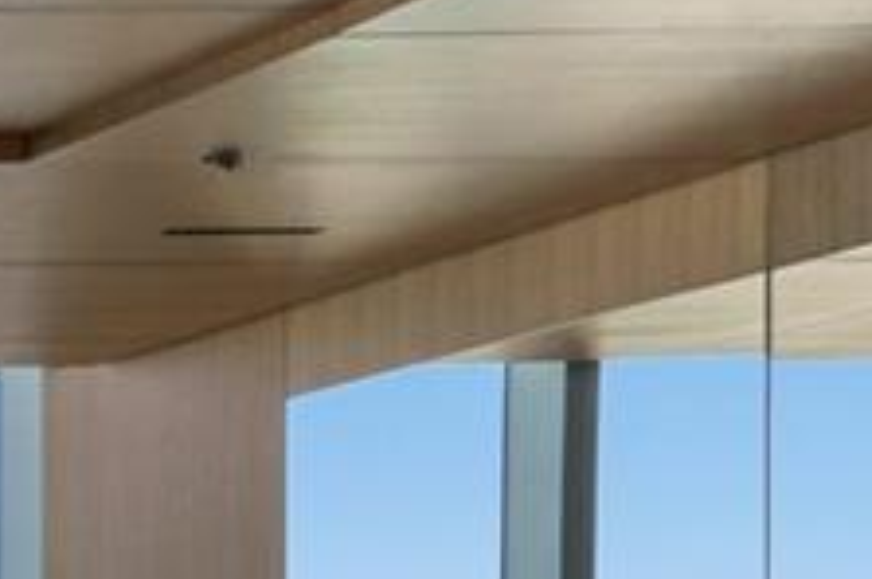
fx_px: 2782
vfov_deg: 11.2
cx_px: -1717
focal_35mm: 115
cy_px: 974
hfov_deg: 11.3
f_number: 11
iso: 100
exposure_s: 1/10
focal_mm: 16
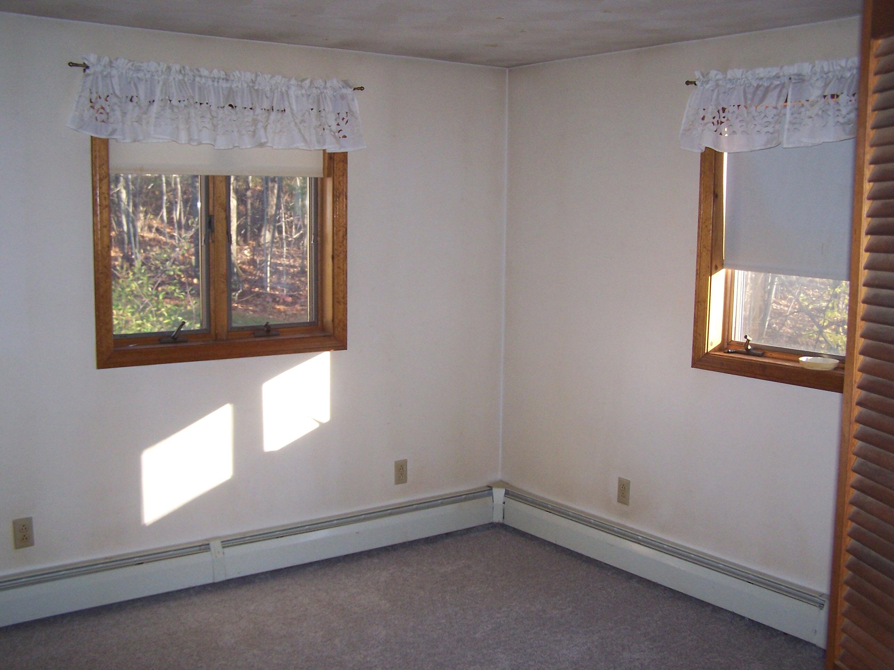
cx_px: 447
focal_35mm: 38
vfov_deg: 37.7
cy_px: 335
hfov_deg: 49.0
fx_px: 981
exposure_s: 1/60
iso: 140
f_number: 2.8
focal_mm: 6.3
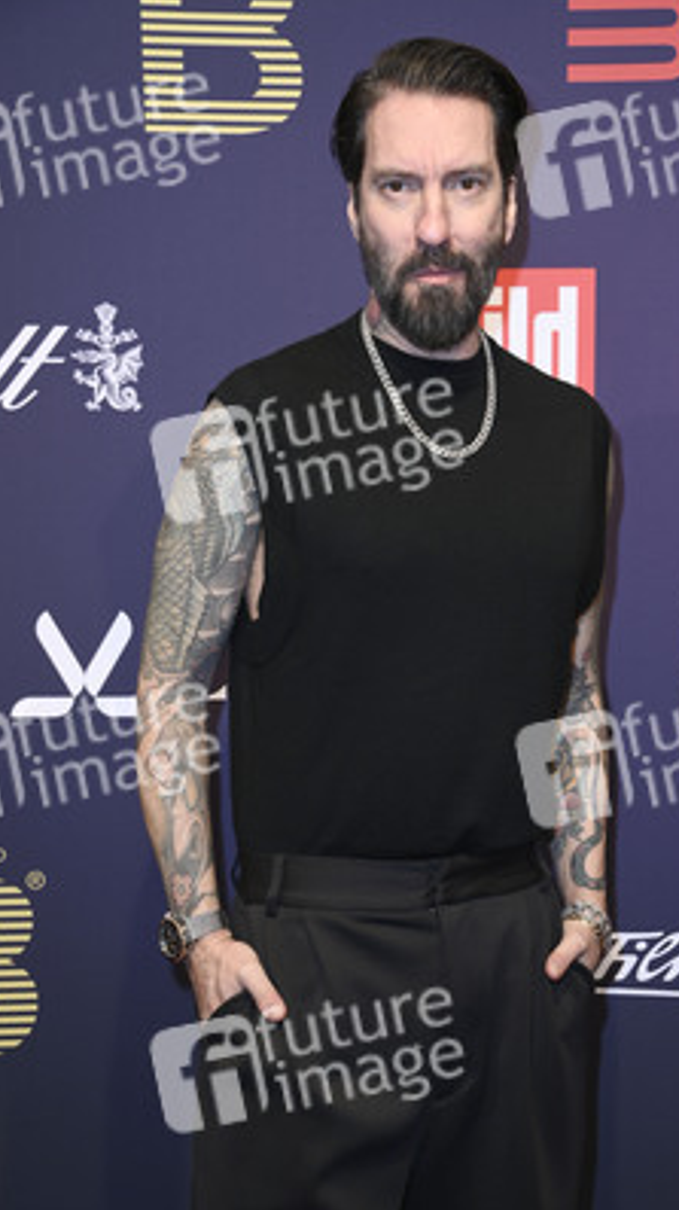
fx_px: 2435
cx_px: 396
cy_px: 603
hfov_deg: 15.9
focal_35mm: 76
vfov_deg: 27.9
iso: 500
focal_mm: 72
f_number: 6.3
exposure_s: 1/250
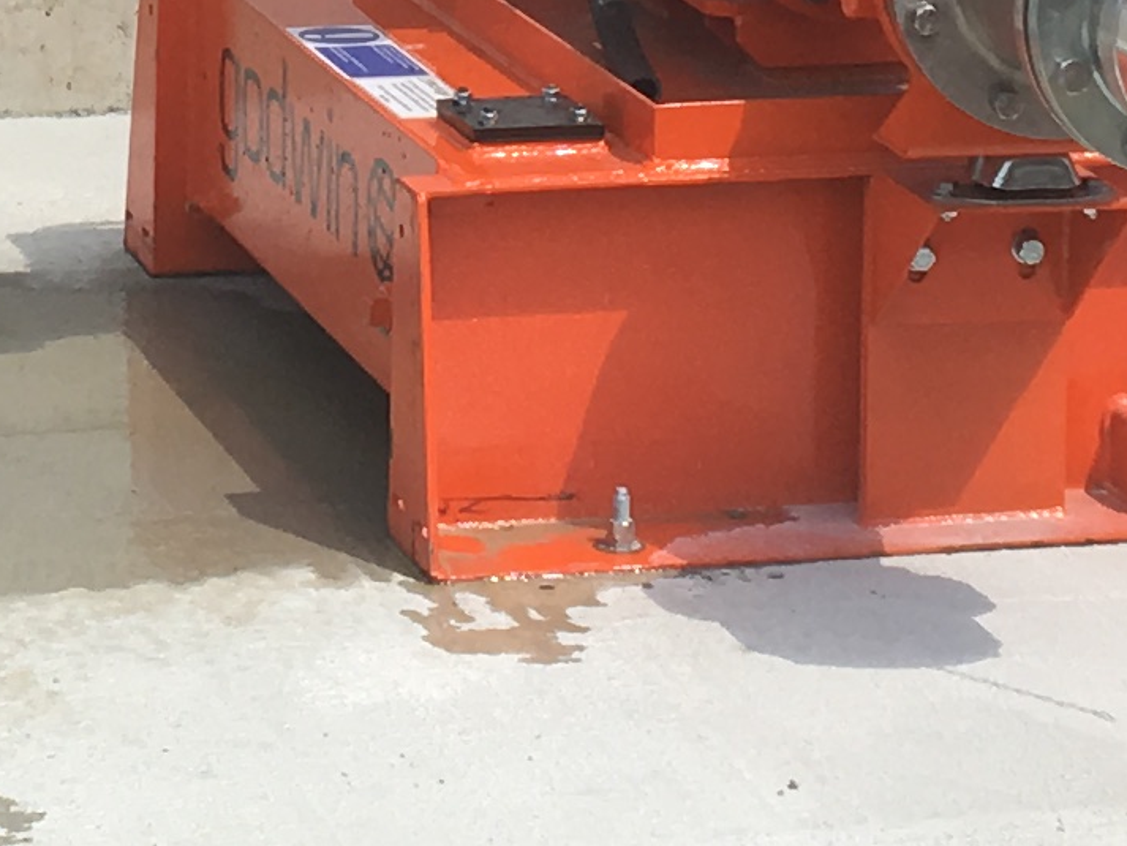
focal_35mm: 164
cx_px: 207
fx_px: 5340
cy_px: -394
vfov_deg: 8.8
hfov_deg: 12.0
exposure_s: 1/884
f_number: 2.2
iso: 25
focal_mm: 4.15
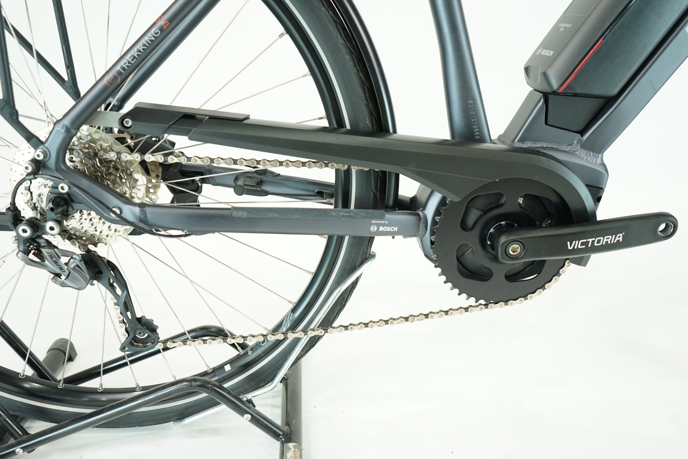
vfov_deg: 45.0
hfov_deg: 63.7
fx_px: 554
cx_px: 344
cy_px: 230
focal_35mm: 29
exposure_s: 1/200
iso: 2000
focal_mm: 29
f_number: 4.5
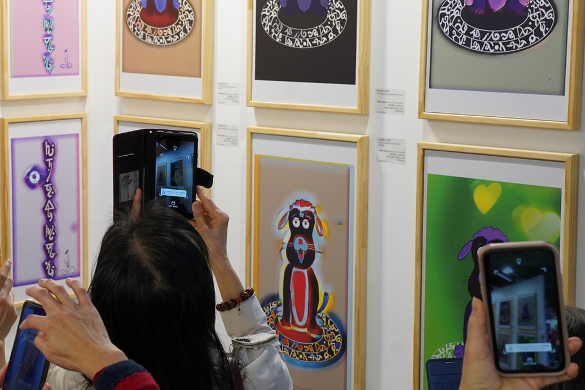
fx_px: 1316
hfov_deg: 24.7
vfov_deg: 16.8
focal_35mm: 81
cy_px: 159
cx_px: 119
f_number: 7.1
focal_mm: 42
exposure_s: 1/125
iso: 1600
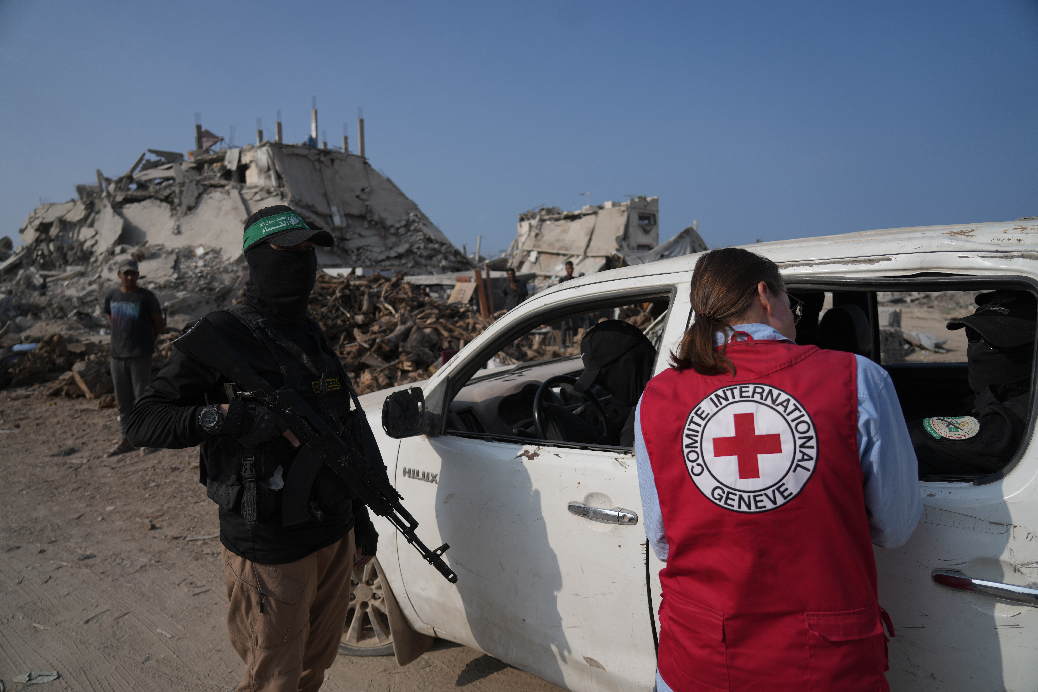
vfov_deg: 53.1
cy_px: 346
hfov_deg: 73.7
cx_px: 519
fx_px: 692
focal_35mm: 24
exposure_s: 1/2500
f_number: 4
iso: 100
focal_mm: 24
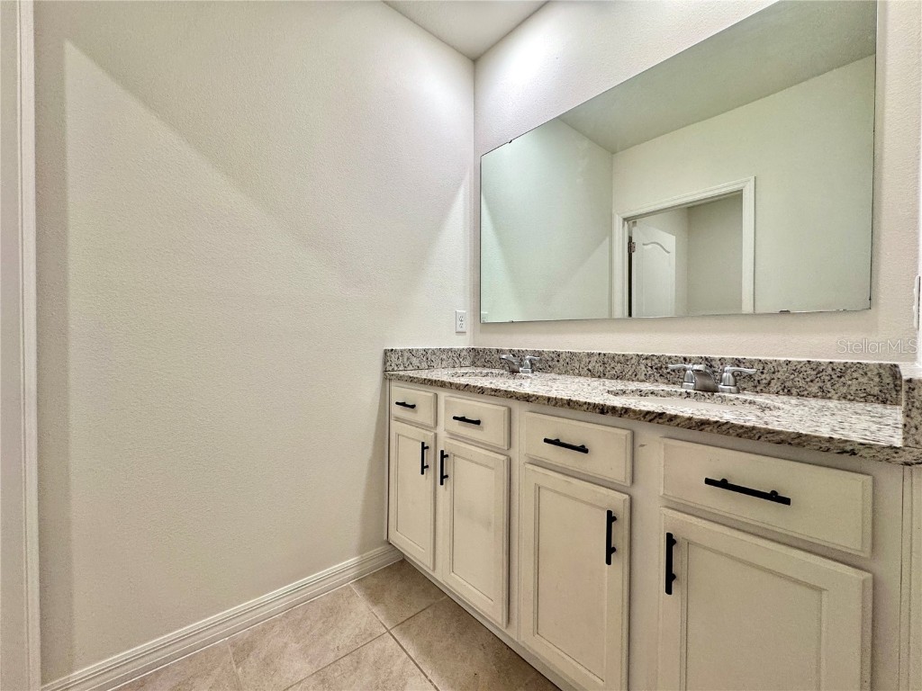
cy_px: 346
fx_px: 373
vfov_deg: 85.7
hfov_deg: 102.1
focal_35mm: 14
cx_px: 461
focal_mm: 2.22
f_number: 2.2
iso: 160
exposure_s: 1/120
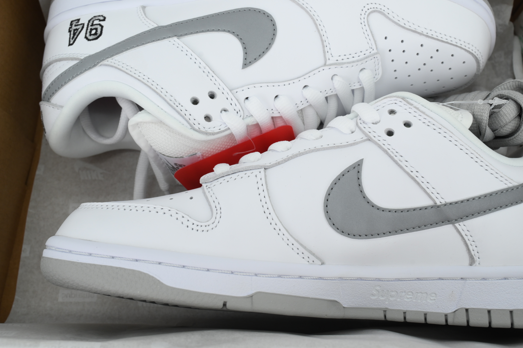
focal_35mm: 37
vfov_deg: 36.2
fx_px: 532
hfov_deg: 52.3
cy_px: 142
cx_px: 290
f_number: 10
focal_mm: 30.5
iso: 400
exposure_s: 1/100
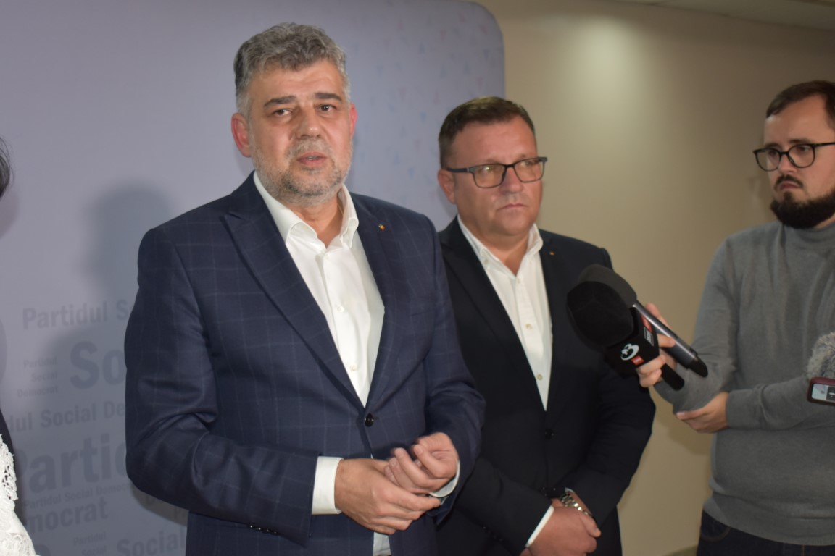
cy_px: 278
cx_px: 418
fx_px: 1252
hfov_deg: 36.9
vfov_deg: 25.1
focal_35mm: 54
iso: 900
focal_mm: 36
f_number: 4.8
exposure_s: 1/60
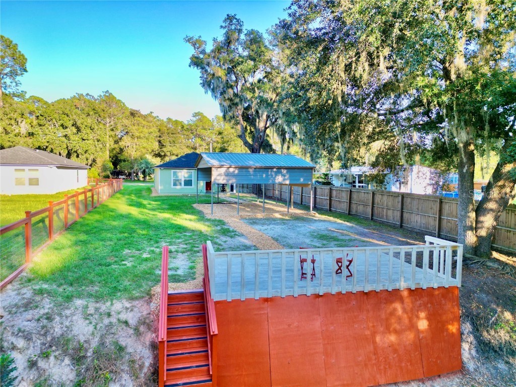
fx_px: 358
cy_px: 194
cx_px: 258
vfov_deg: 56.8
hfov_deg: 71.6
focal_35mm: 24
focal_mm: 6.72
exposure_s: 1/500
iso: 110
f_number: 1.7
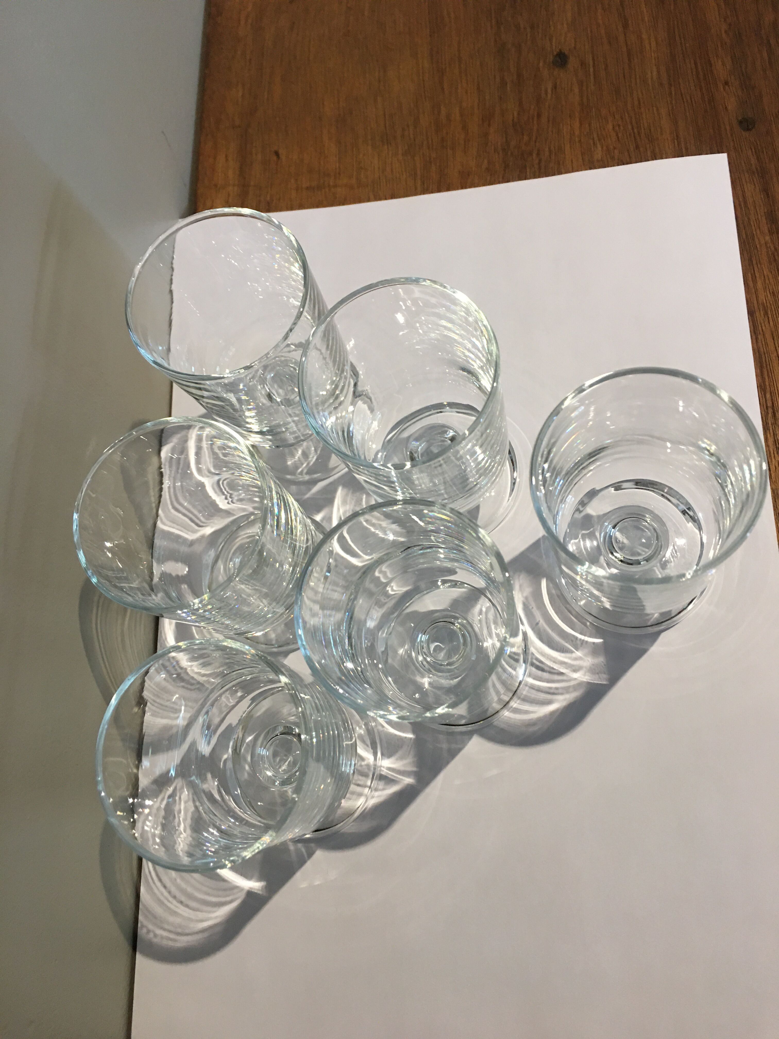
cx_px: 390
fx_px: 870
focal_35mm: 29
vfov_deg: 61.7
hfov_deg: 48.2
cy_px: 520
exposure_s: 1/17
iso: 80
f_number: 2.2
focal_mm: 4.15
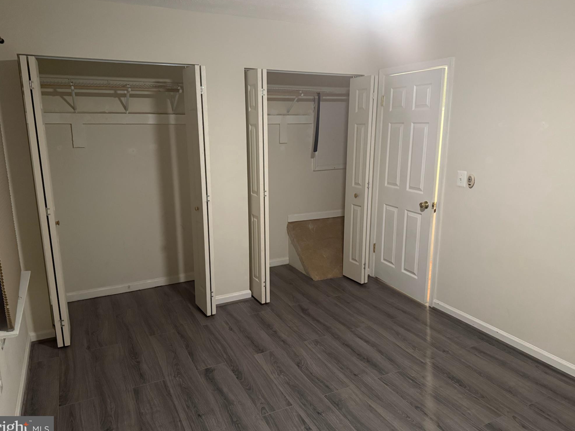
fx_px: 415
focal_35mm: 25
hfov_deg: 69.4
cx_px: 280
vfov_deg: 54.9
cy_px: 216
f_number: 1.78
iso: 500
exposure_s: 1/60
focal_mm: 6.76
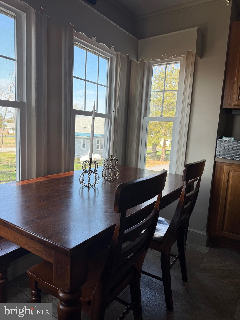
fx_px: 222
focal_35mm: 24
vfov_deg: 71.6
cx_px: 120
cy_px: 160
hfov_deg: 56.8
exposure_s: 1/315
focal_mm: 6.76
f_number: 1.78
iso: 100
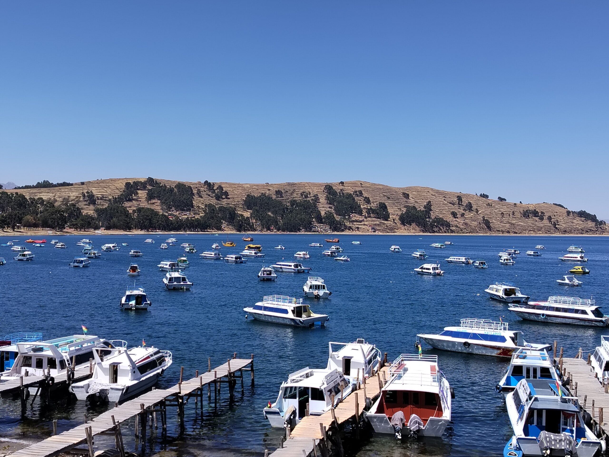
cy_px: 228
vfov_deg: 30.3
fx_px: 844
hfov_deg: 39.7
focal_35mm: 48
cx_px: 304
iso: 100
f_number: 1.75
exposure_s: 1/1109
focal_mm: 5.25
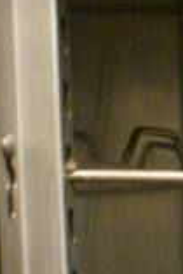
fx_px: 1194
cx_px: 507
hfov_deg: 7.8
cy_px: 414
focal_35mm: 157
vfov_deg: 12.4
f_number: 3.5
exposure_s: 1/125
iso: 4000
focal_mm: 18
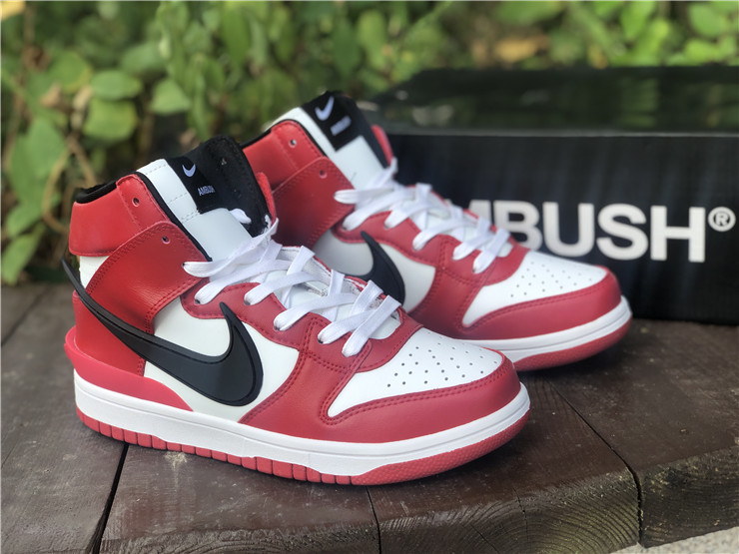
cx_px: 370
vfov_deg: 28.0
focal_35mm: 52
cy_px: 277
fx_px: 1110
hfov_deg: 36.8
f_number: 2.4
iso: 16
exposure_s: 1/262
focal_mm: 6
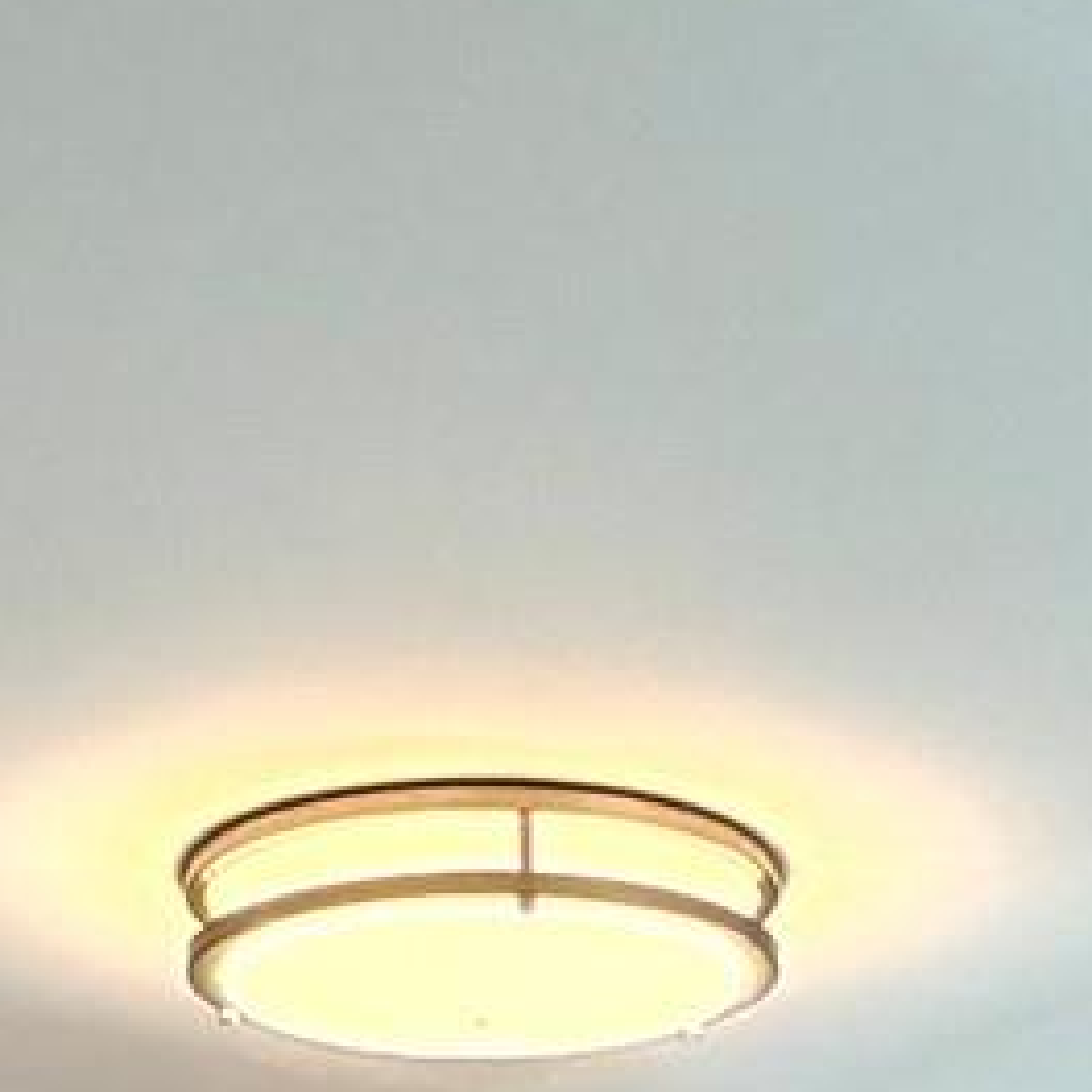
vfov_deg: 13.7
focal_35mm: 96
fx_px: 3426
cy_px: 2523
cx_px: 592
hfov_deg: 18.1
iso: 100
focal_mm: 2.22
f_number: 2.2
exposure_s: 1/120
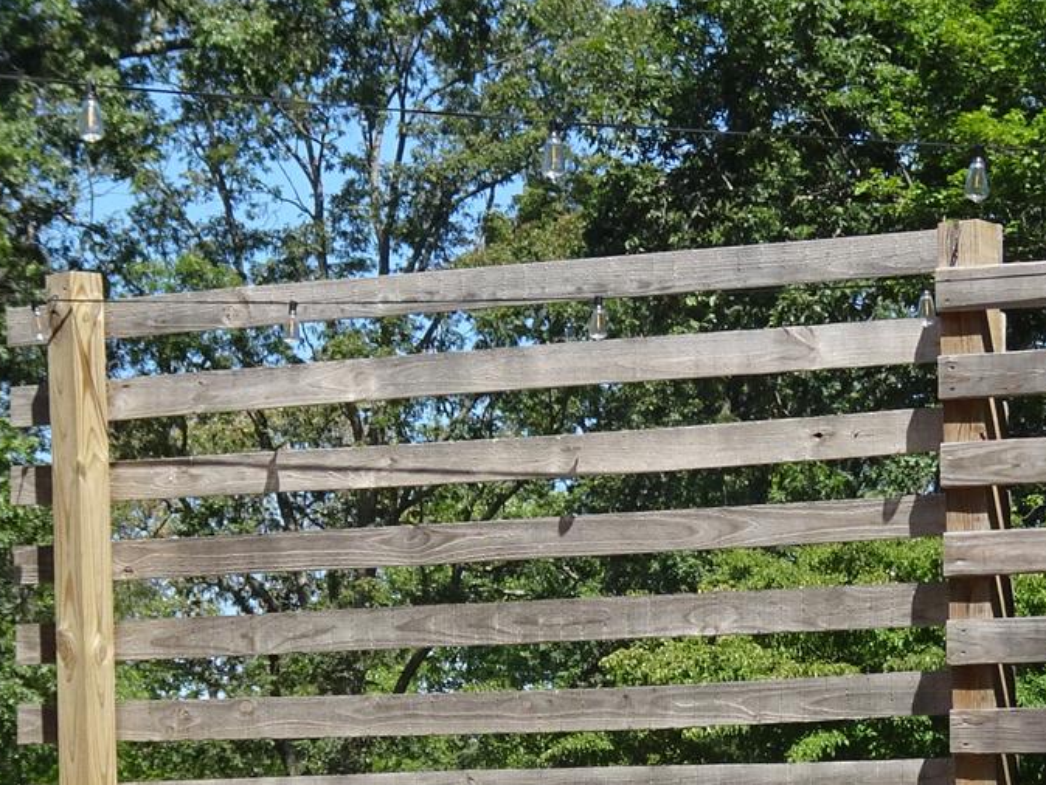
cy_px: 690
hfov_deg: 12.5
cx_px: 697
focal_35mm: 158
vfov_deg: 9.4
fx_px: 4776
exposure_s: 1/320
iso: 80
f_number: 4.5
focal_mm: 8.84
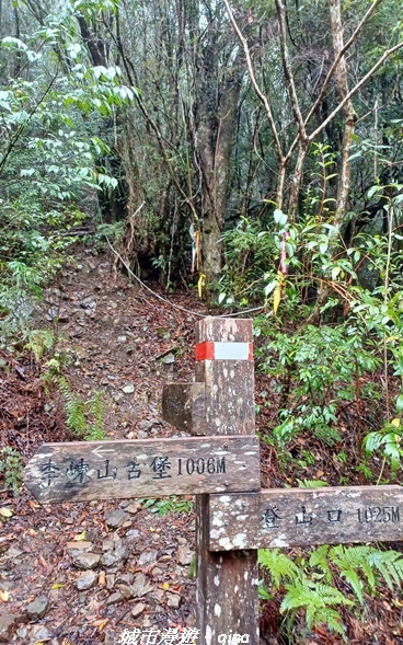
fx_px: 475
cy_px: 322
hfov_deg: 46.0
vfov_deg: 68.4
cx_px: 184
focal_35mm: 27
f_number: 1.8
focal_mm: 4.6
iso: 250
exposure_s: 1/59
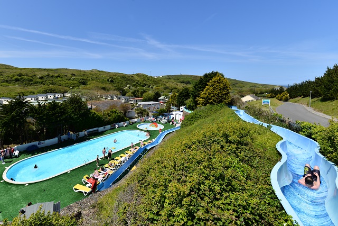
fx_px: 131
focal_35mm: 14
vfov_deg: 81.2
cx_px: 169
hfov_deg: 104.2
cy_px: 113
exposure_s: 1/250
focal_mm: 14
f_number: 10
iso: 100
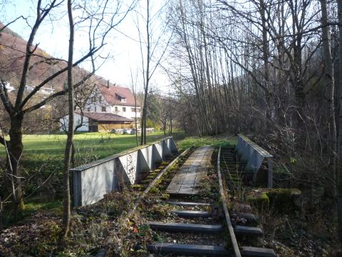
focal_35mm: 32
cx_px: 171
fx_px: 316
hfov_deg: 56.8
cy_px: 128
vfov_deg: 44.2
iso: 200
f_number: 4
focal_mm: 5.2
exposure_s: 1/250
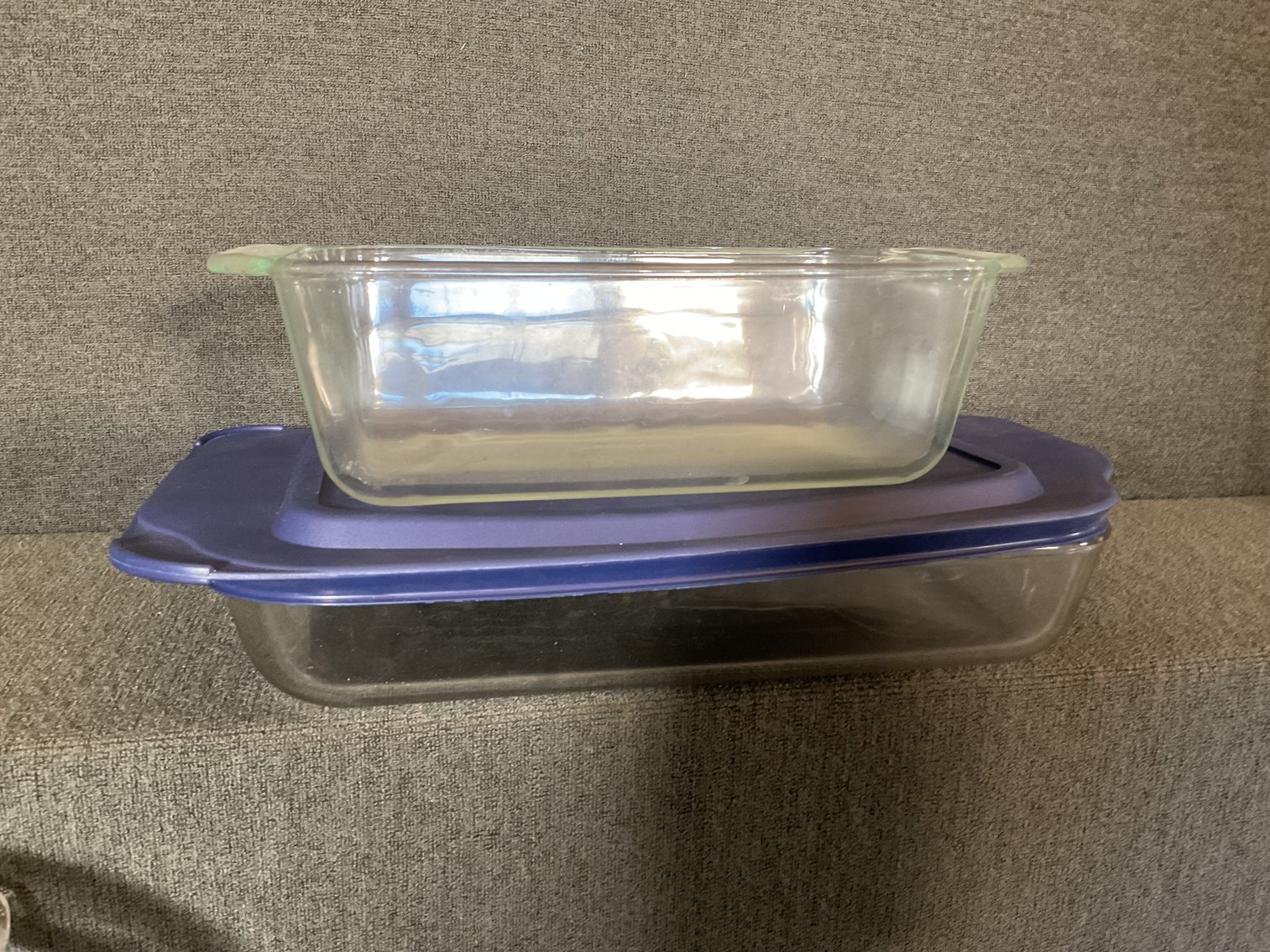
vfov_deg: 48.2
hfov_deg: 61.7
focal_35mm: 29
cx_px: 635
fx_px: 1064
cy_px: 476
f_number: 1.8
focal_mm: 3
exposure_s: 1/33
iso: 200
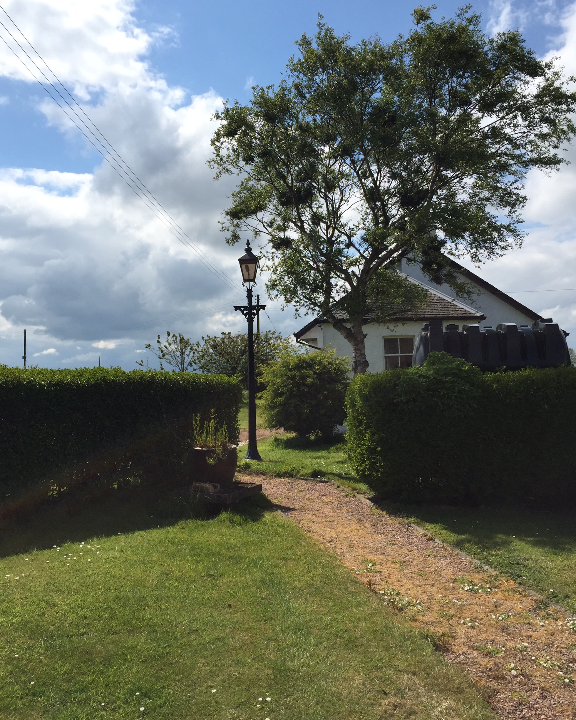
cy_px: 328
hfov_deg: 47.1
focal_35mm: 31
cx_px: 292
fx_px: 661
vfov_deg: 57.1
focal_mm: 4.15
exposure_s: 1/3968
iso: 32
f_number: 2.2
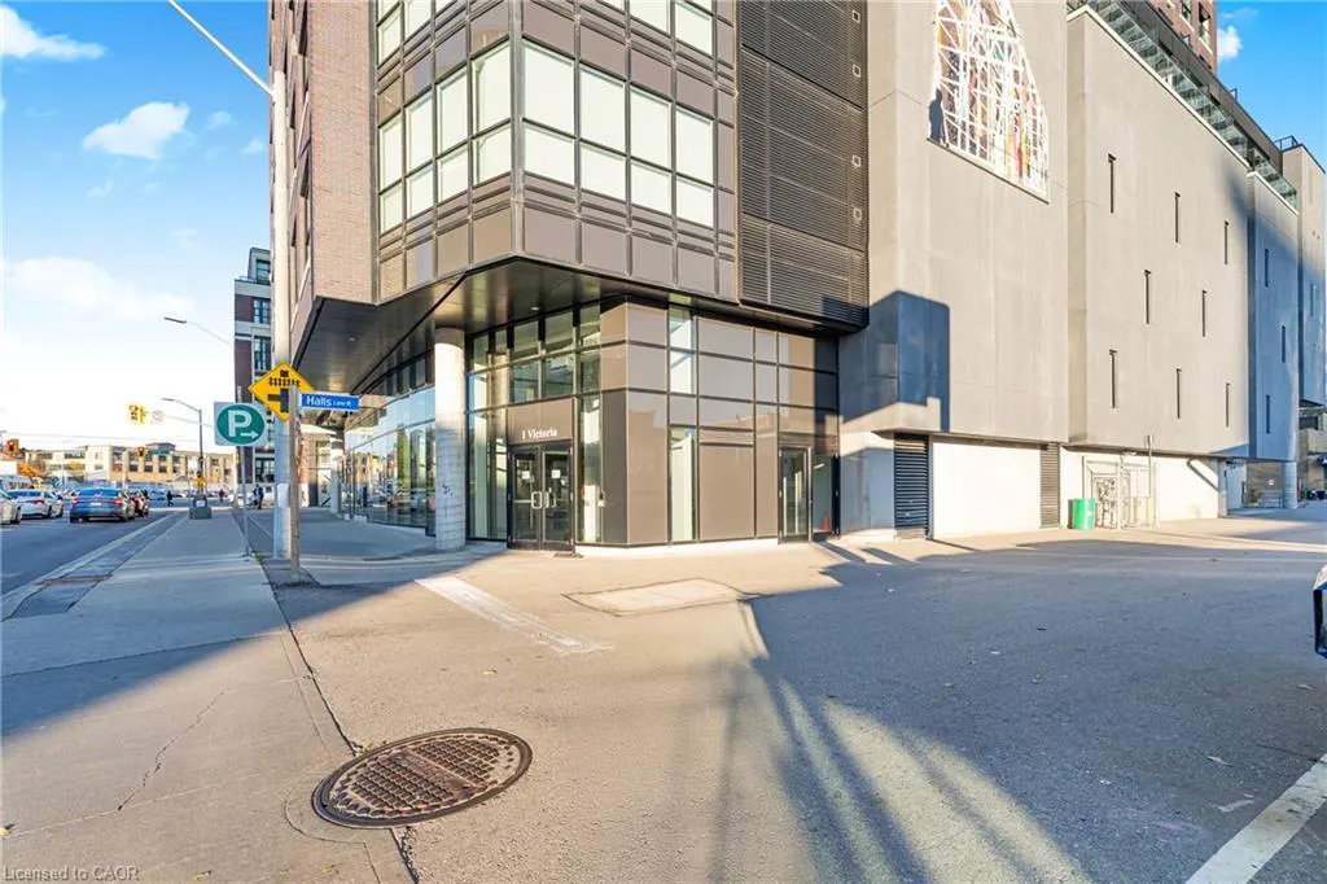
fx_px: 590
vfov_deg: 73.7
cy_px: 442
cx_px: 664
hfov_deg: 96.8
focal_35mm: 16
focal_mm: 16
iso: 250
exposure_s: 1/125
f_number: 9
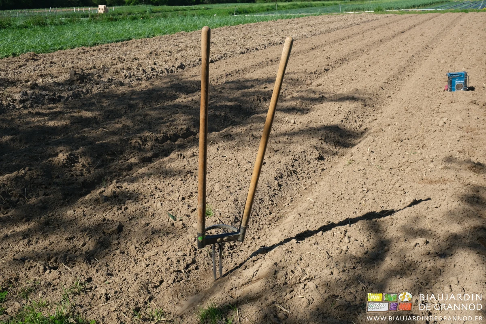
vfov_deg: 41.1
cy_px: 162
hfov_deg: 58.7
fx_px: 432
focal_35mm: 32
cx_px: 243
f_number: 7.1
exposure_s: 1/350
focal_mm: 21.4
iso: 160
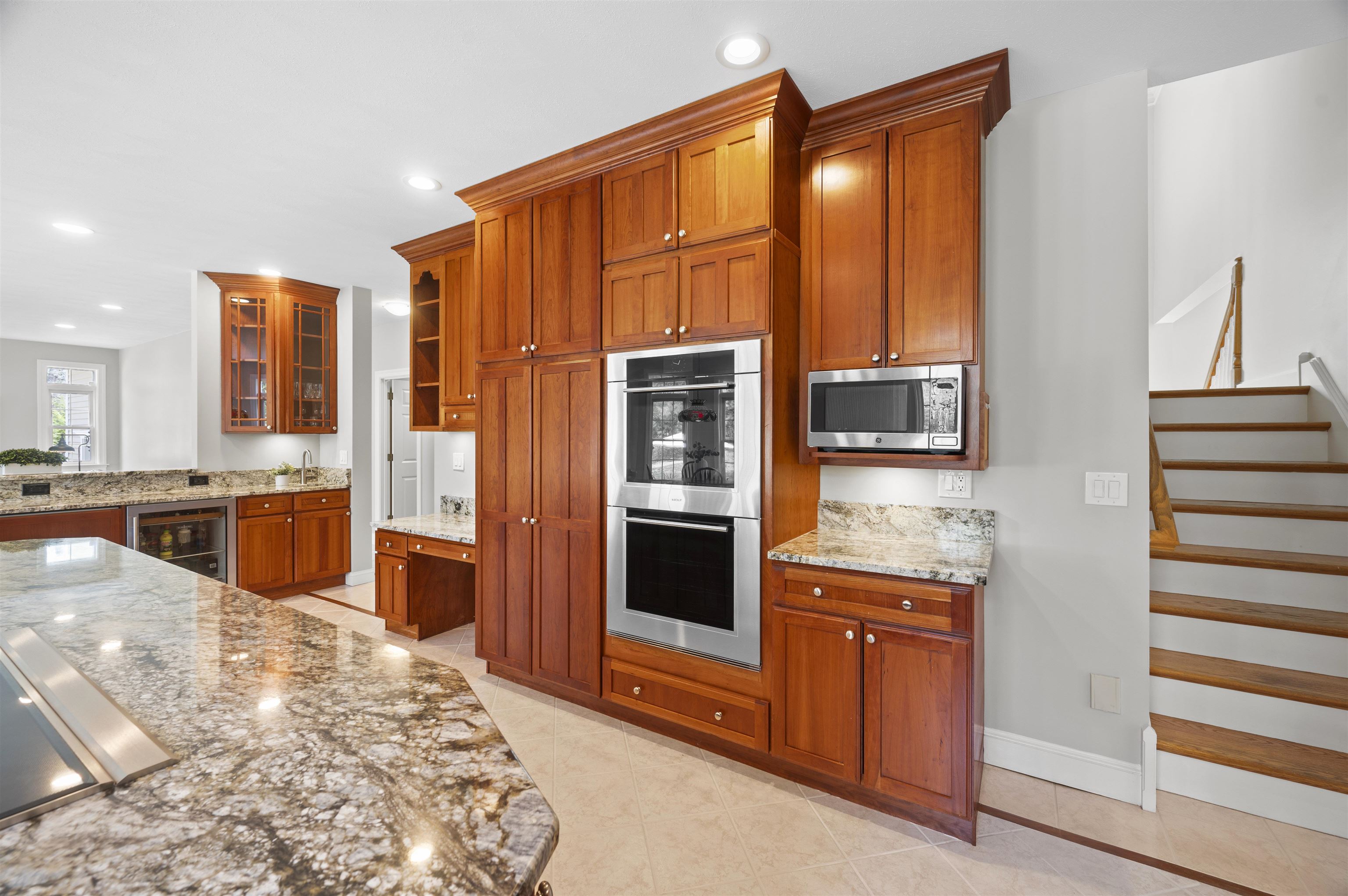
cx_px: 674
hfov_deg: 102.3
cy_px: 448
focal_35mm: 14
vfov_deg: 79.1
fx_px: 542
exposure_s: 2.5
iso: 250
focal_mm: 14.5
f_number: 7.1
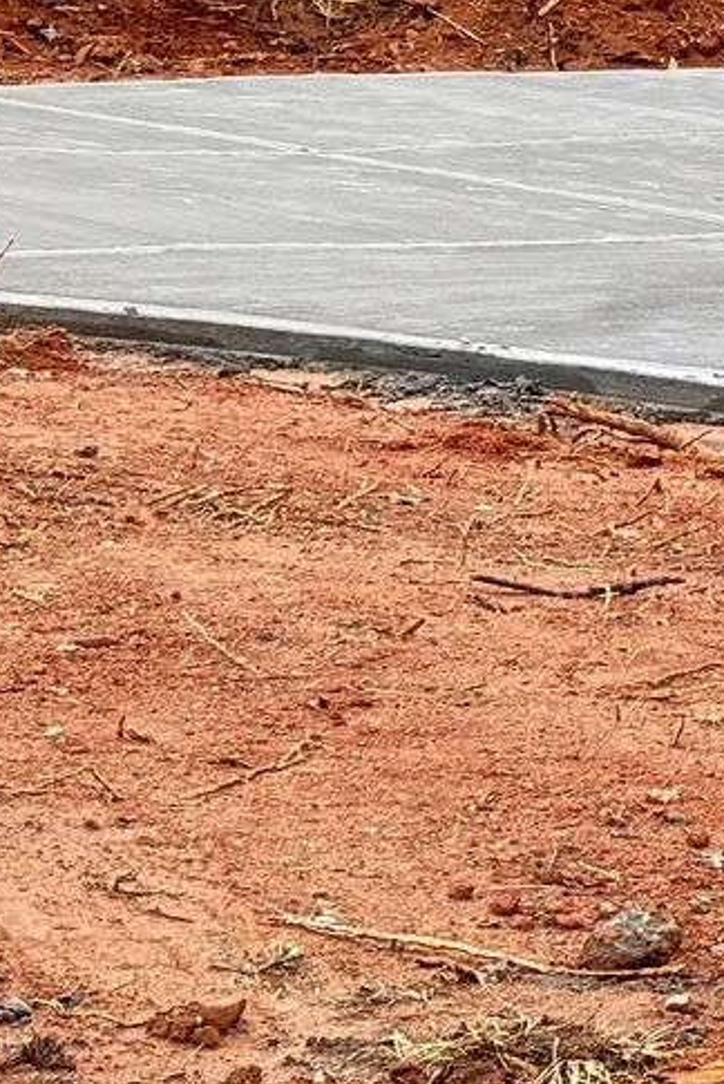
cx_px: 2543
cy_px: -163
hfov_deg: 7.2
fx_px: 4759
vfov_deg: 12.7
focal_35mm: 158
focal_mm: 6.76
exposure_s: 1/149
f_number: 1.78
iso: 100
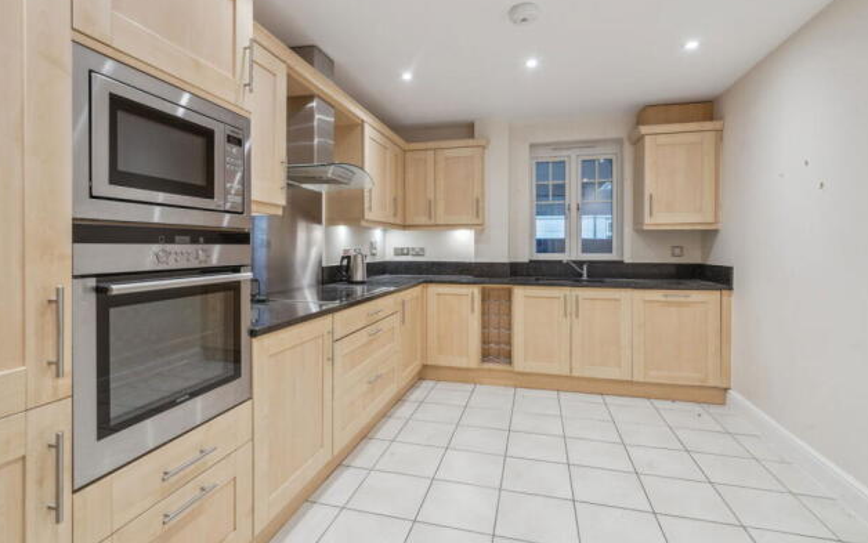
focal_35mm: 17
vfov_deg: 67.9
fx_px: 402
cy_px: 248
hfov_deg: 94.3
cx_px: 424
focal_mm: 16
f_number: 10
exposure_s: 1/5
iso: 640
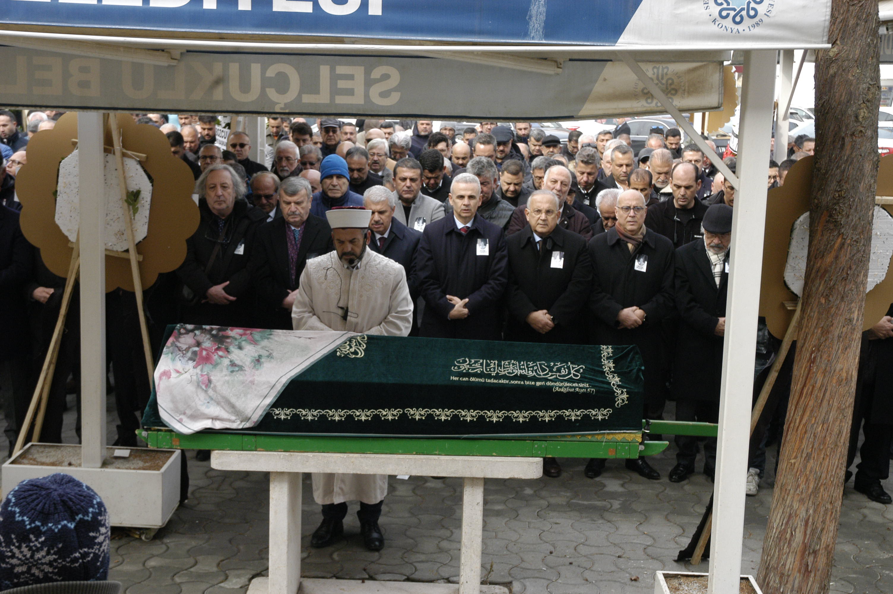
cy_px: 297
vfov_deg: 25.7
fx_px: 1301
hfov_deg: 37.9
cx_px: 446
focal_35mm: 52
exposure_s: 1/500
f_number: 5.6
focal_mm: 35
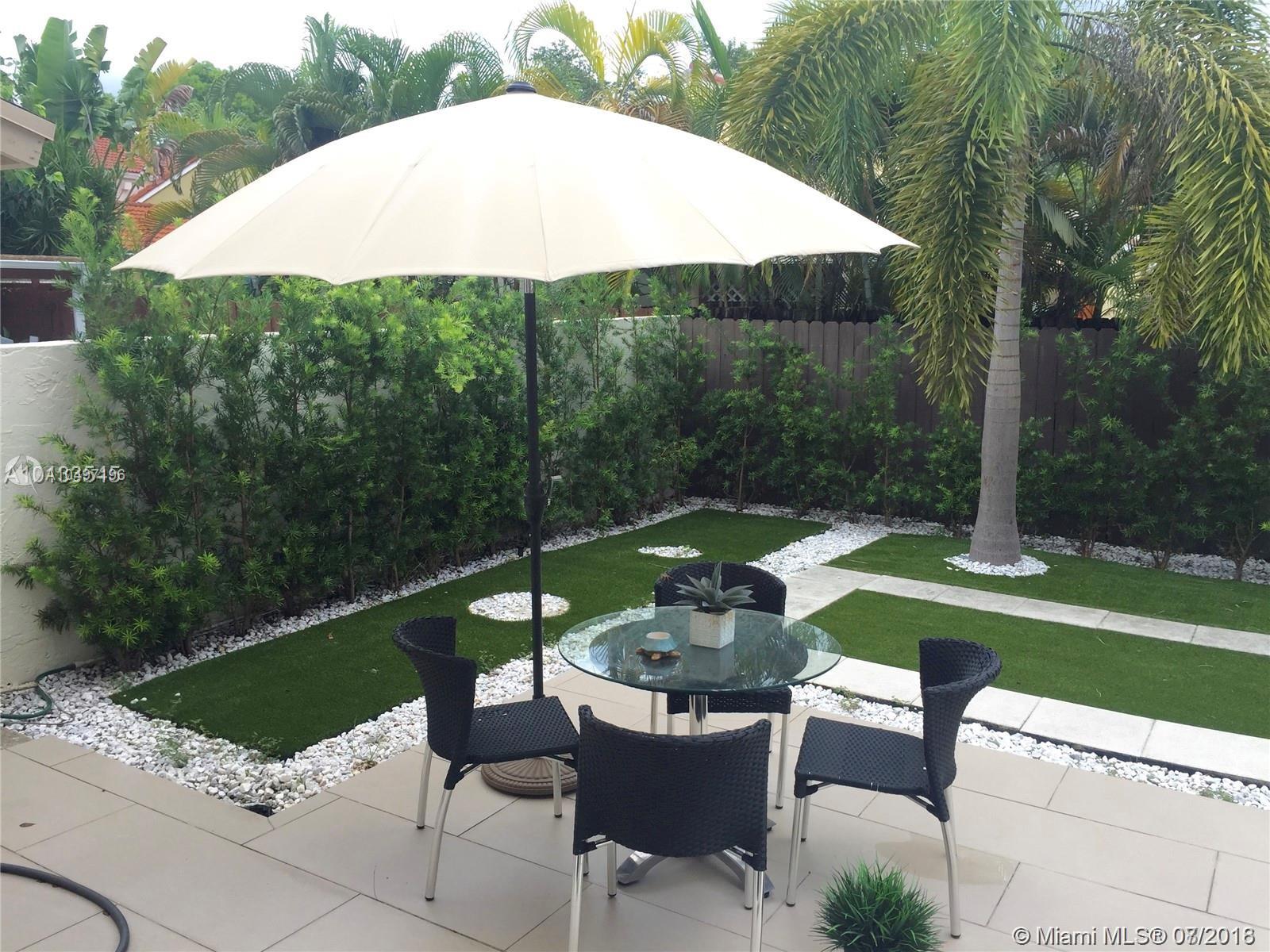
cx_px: 635
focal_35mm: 29
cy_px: 476
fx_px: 1064
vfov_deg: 48.2
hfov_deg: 61.7
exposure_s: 1/599
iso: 32
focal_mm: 4.15
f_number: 2.2
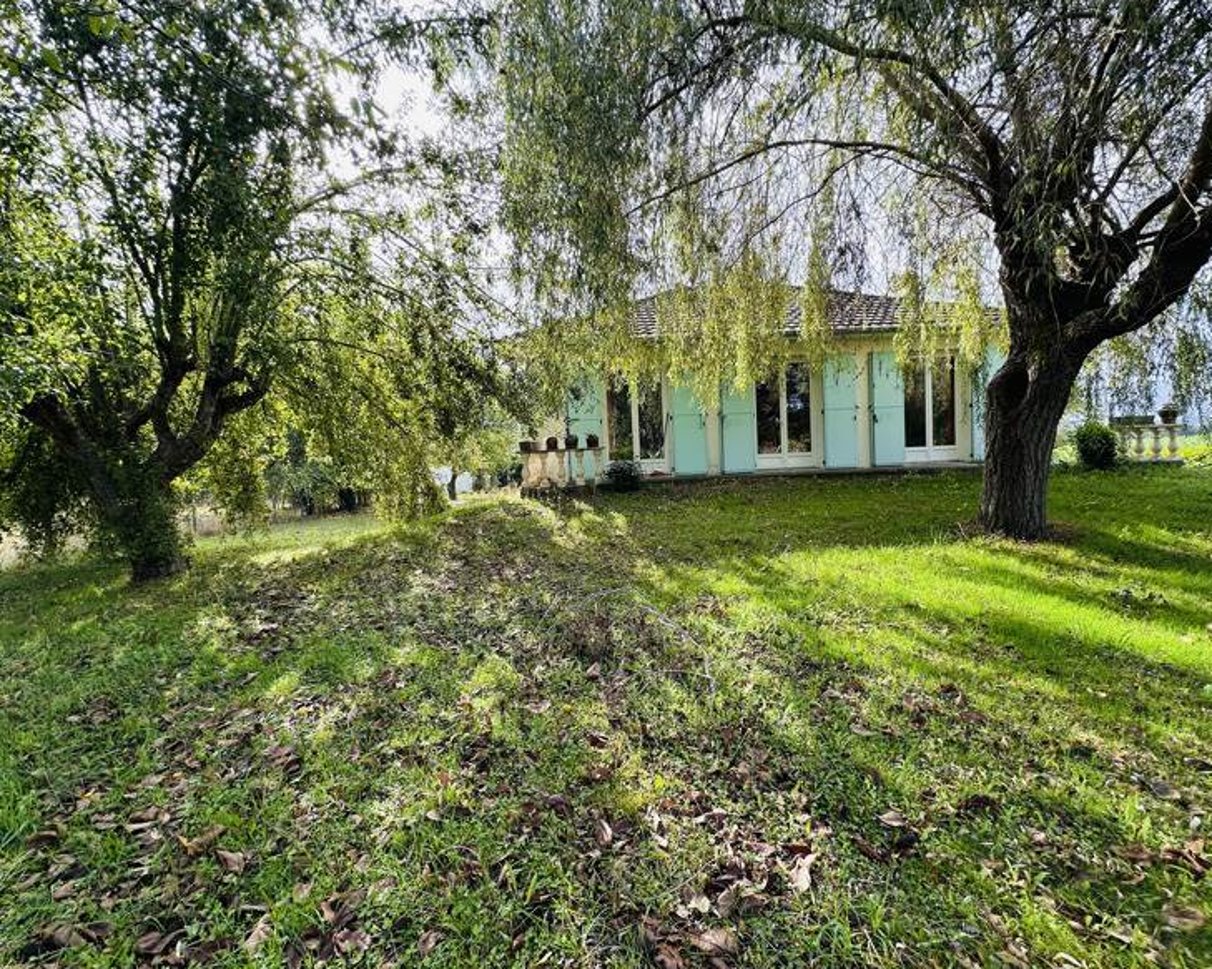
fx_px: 538
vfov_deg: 84.0
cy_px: 487
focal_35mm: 15
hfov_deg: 96.8
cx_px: 612
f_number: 2.2
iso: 40
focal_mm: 2.22
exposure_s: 1/352
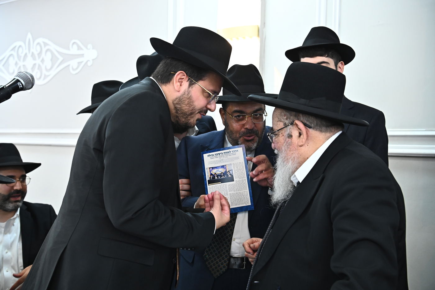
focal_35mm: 42
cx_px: 218
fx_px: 507
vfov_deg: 31.9
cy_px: 145
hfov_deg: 46.4
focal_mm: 42
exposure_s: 1/125
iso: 2500
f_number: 4.5
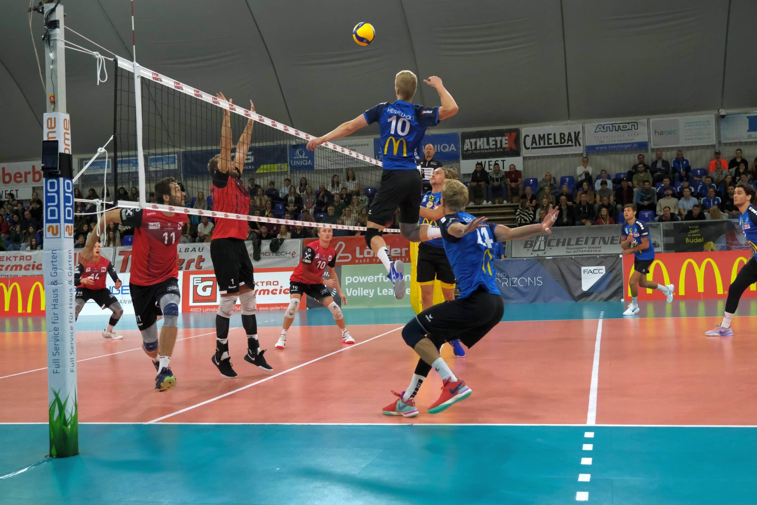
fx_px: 925
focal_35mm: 44
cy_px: 252
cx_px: 378
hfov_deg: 44.5
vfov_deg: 30.5
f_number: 4
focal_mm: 29.2
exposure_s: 1/2000
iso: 3200
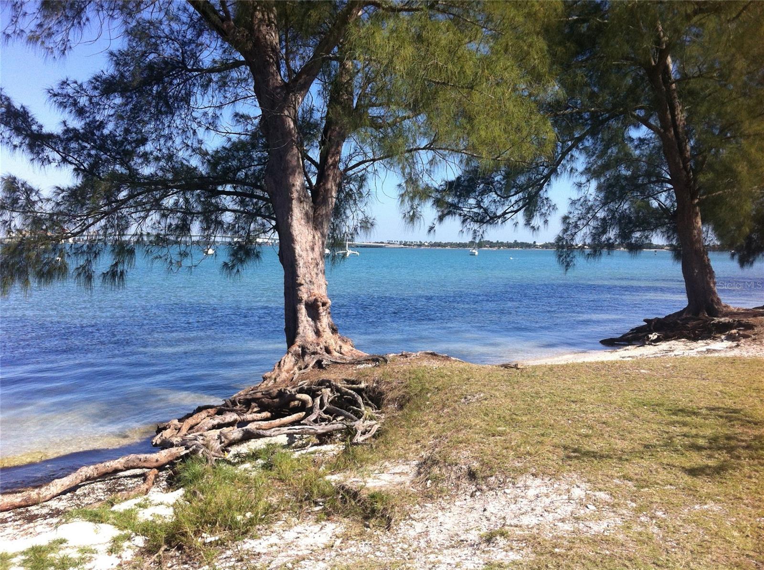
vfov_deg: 40.6
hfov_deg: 52.7
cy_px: 285
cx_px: 382
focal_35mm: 35
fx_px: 771
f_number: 2.8
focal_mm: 3.85
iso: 80
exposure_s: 1/1175
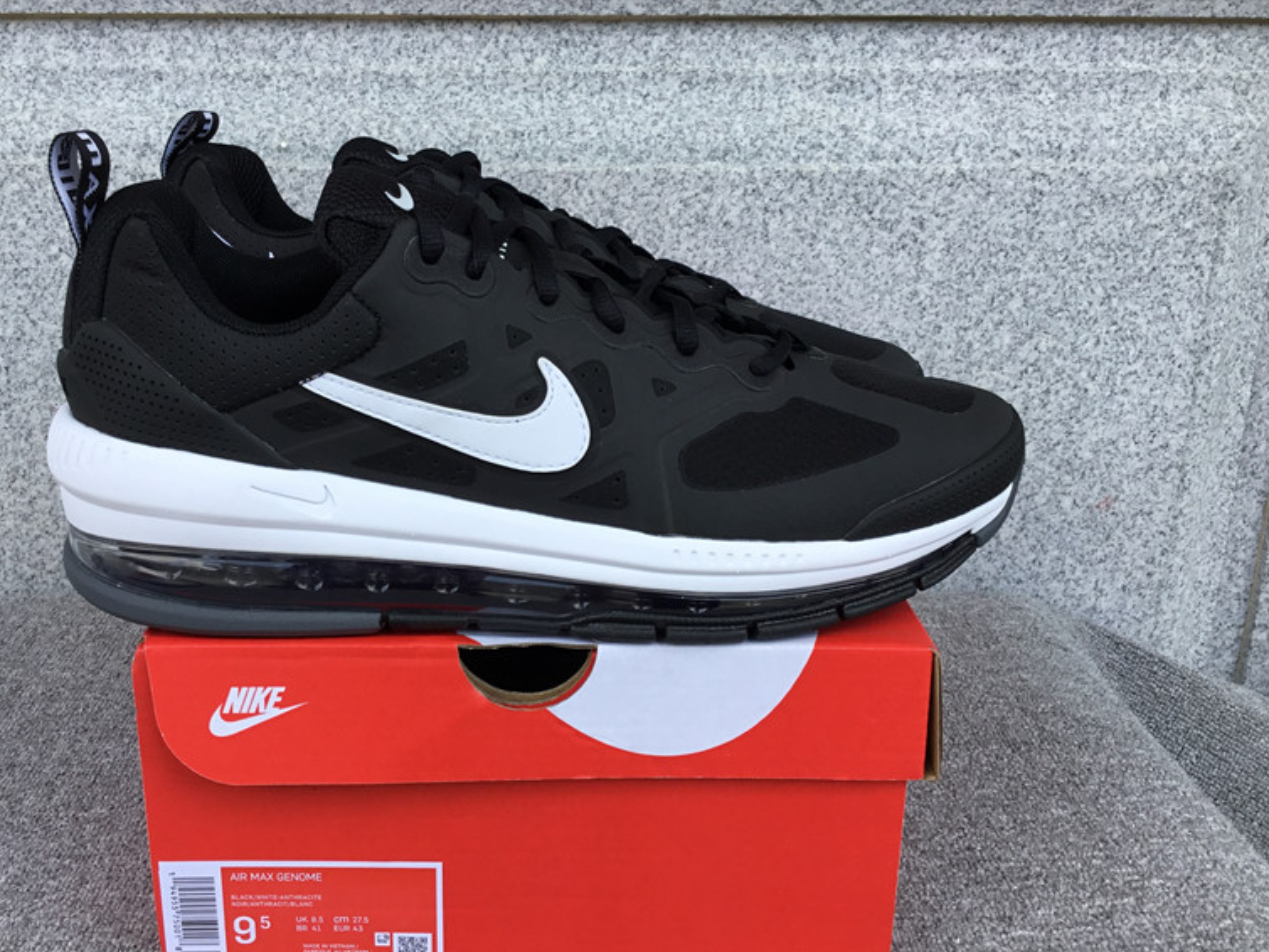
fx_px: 1357
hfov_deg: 49.9
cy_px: 502
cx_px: 527
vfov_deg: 38.7
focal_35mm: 37
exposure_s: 1/136
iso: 25
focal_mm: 3.3
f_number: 2.4
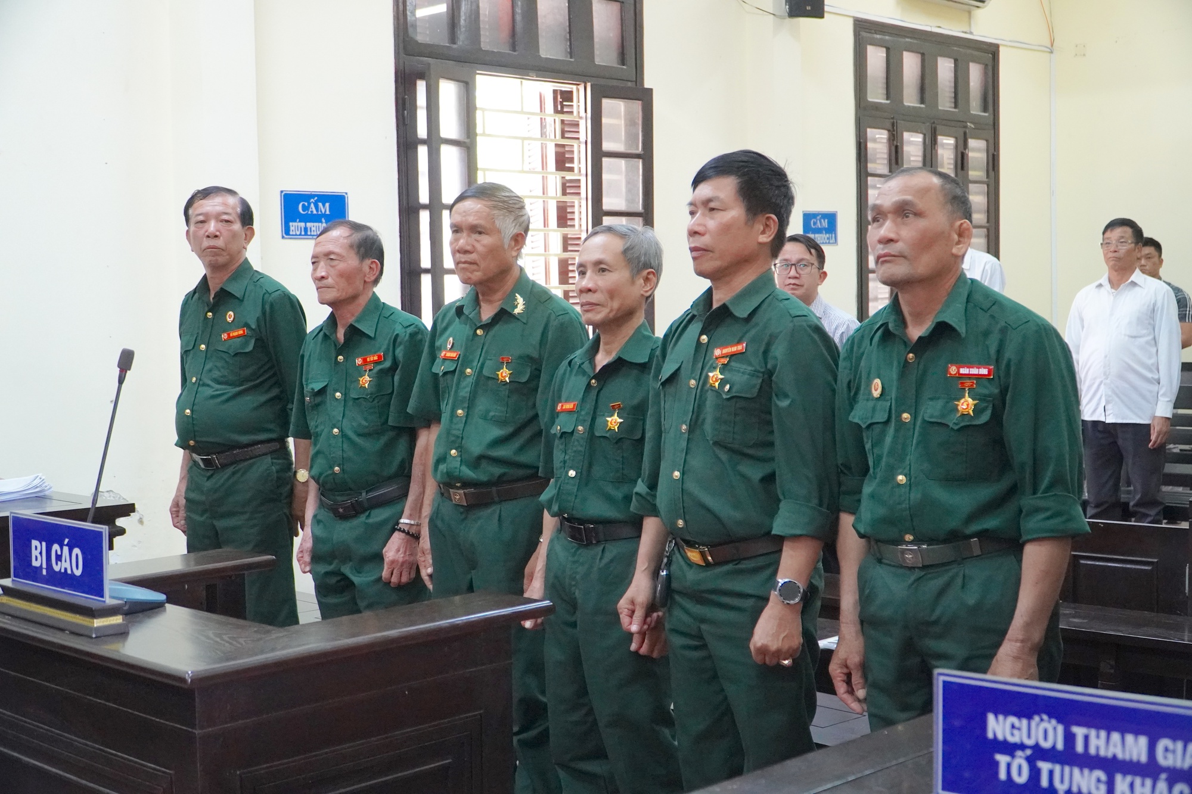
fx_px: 1440
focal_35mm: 44
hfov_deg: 45.0
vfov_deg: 30.8
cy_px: 397
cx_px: 596
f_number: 4
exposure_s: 1/160
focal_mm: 29
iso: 5000
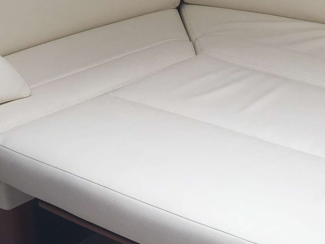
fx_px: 798
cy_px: 8
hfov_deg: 22.3
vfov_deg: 17.0
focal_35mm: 85
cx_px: 314
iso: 32
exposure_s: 1/100
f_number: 2.2
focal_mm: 4.15
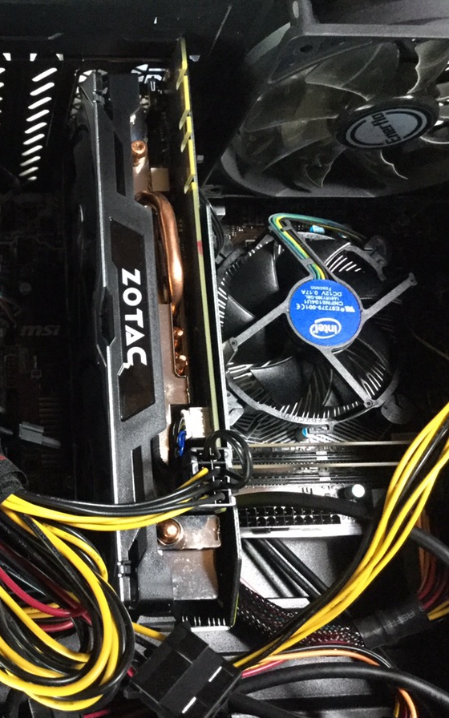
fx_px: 861
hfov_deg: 27.8
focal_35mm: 44
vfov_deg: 45.3
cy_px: 360
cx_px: 22
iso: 320
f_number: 2.4
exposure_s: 1/15
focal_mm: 3.3
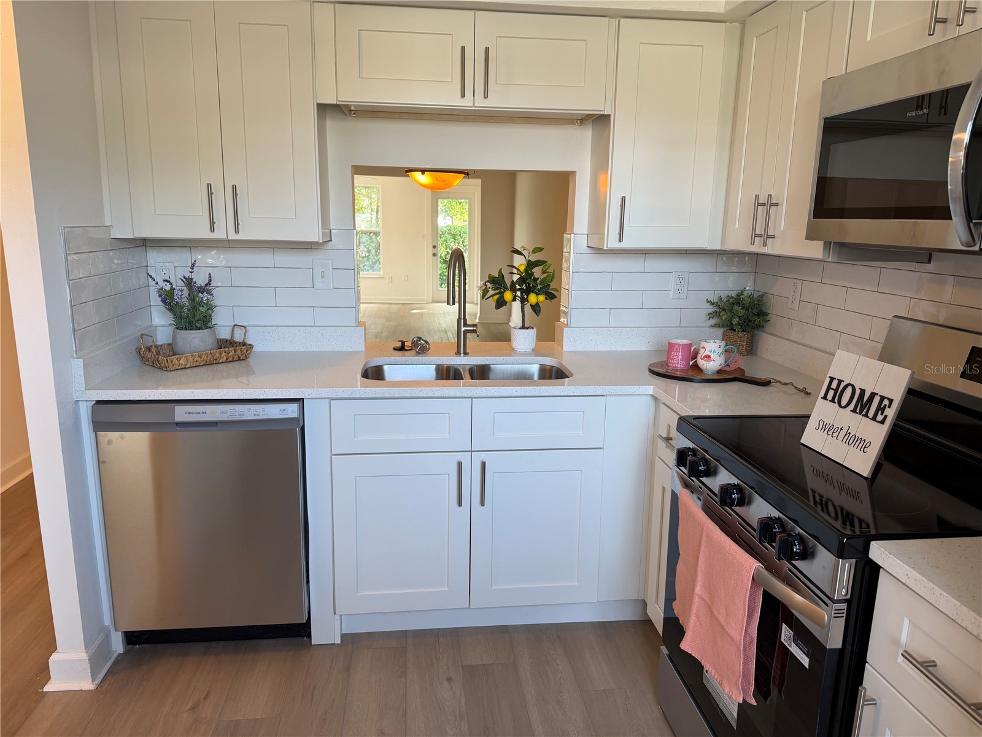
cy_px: 368
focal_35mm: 24
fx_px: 681
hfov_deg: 71.6
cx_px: 491
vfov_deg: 56.8
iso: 125
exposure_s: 1/120
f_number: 1.78
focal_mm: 6.76
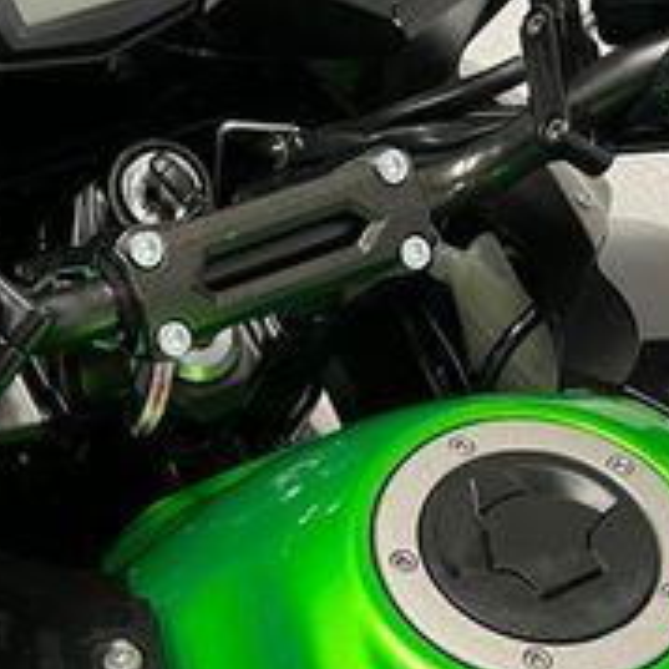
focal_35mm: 82
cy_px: 564
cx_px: 359
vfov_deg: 20.8
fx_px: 1793
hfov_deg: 21.1
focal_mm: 5.1
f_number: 1.6
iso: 125
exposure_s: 1/50
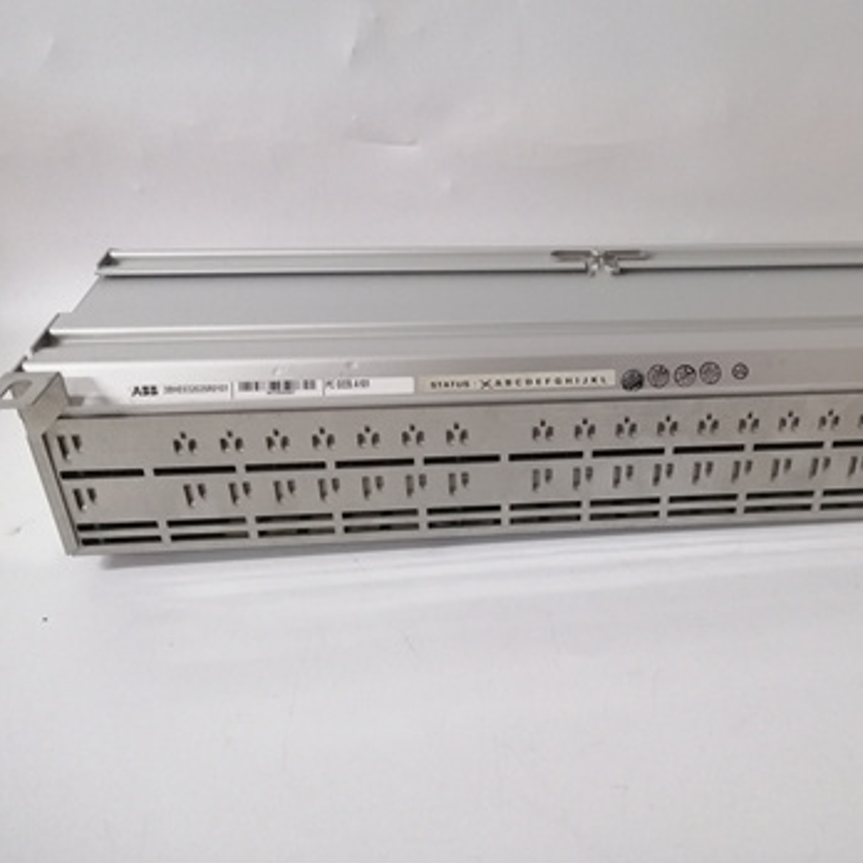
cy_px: 403
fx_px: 931
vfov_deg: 49.7
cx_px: 595
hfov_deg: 48.6
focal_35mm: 33
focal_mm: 3.81
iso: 320
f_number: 2.2
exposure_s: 1/33.3
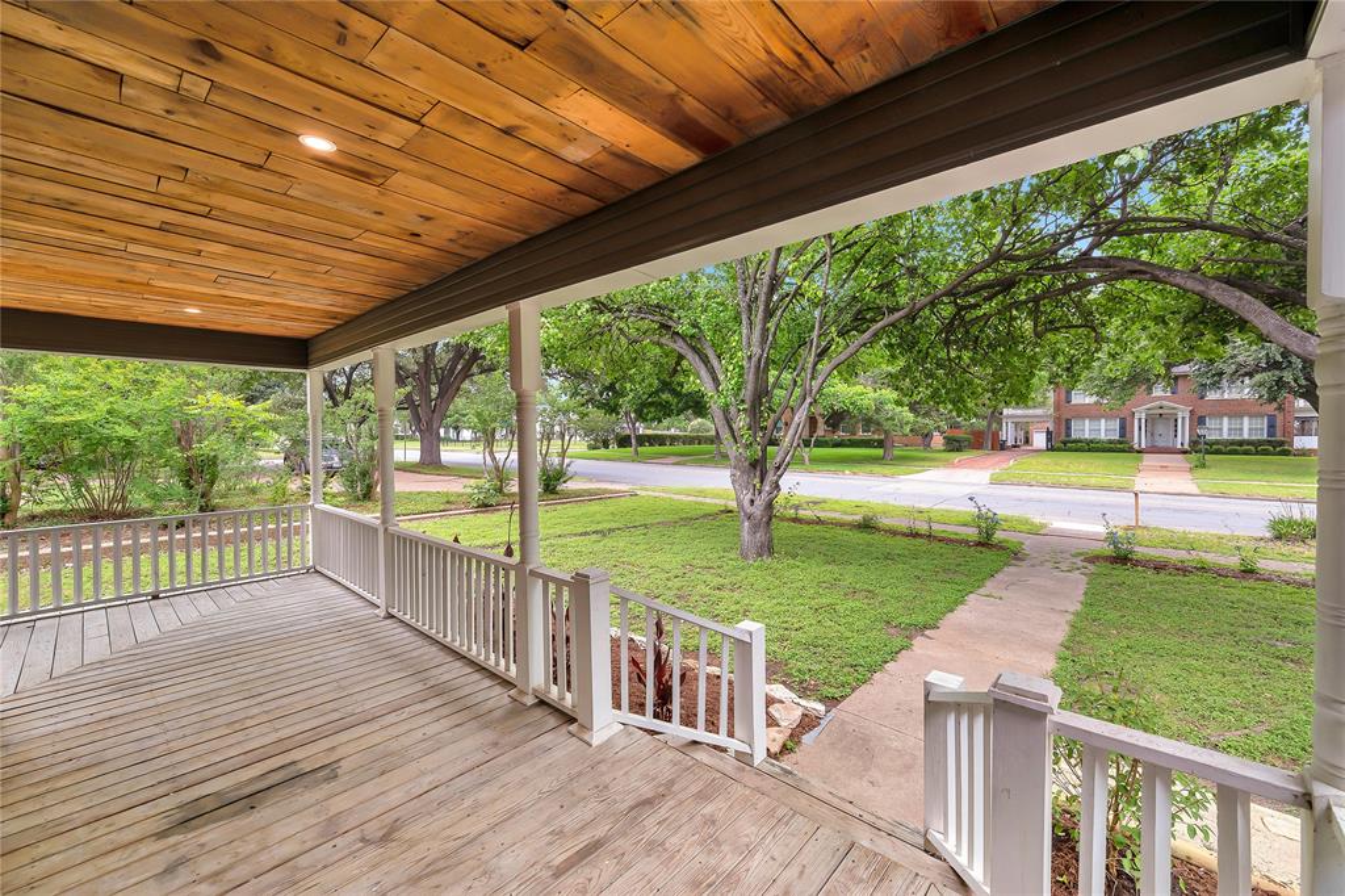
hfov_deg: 104.3
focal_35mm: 14
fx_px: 523
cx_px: 672
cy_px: 448
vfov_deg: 81.2
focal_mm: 14
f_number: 8
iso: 100
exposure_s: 1/30
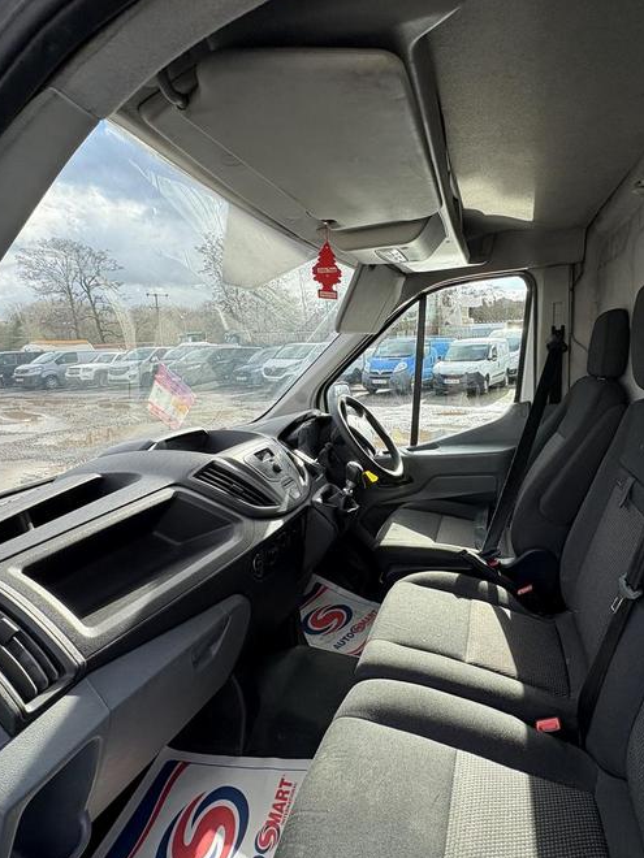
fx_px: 471
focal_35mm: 19
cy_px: 426
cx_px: 399
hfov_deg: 67.7
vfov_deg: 84.7
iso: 40
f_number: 2.2
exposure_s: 1/368
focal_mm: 2.22
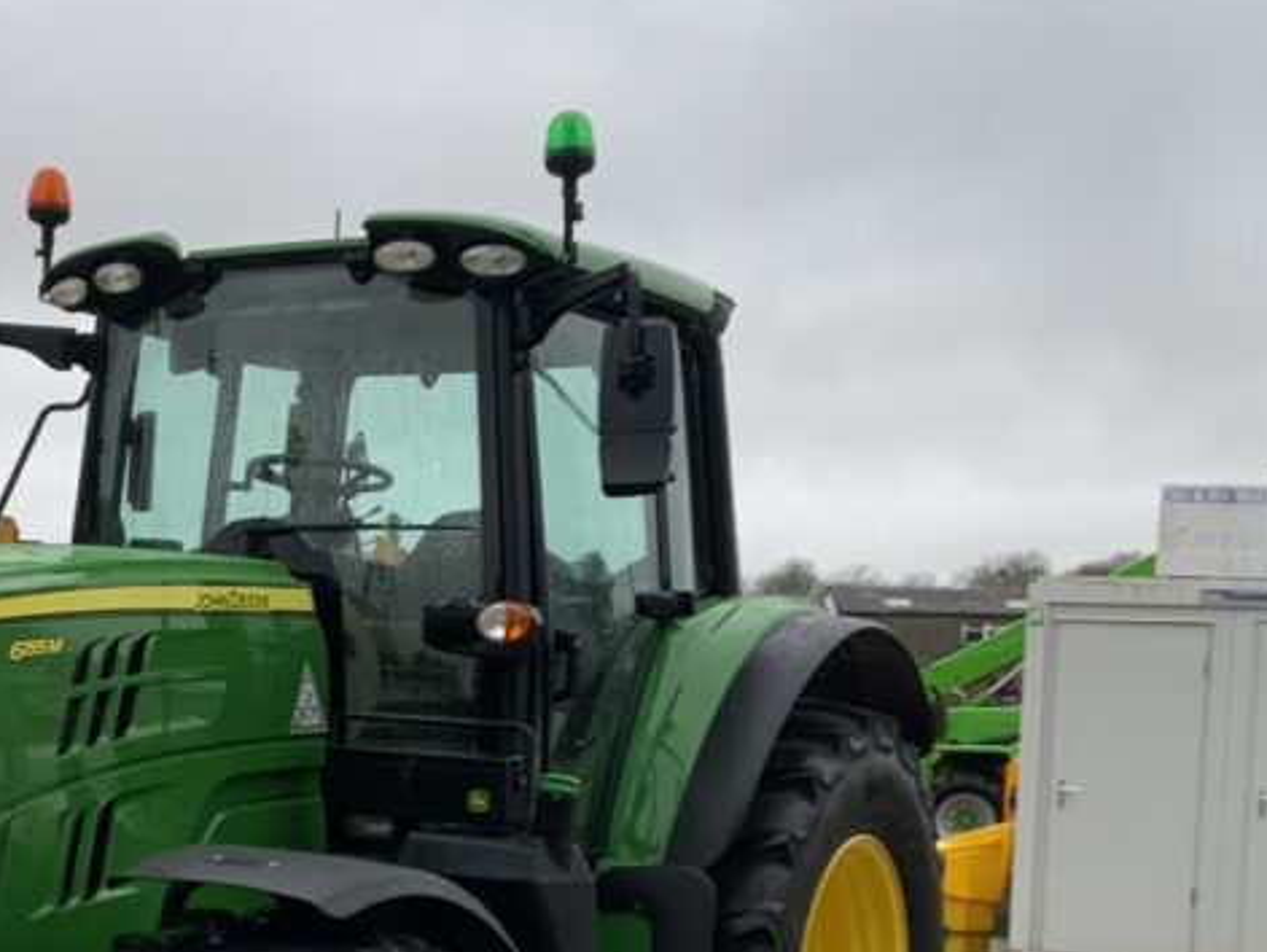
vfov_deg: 22.8
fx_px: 2308
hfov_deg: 30.1
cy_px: 844
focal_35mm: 63
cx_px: 291
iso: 64
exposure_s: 1/80
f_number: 1.8
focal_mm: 3
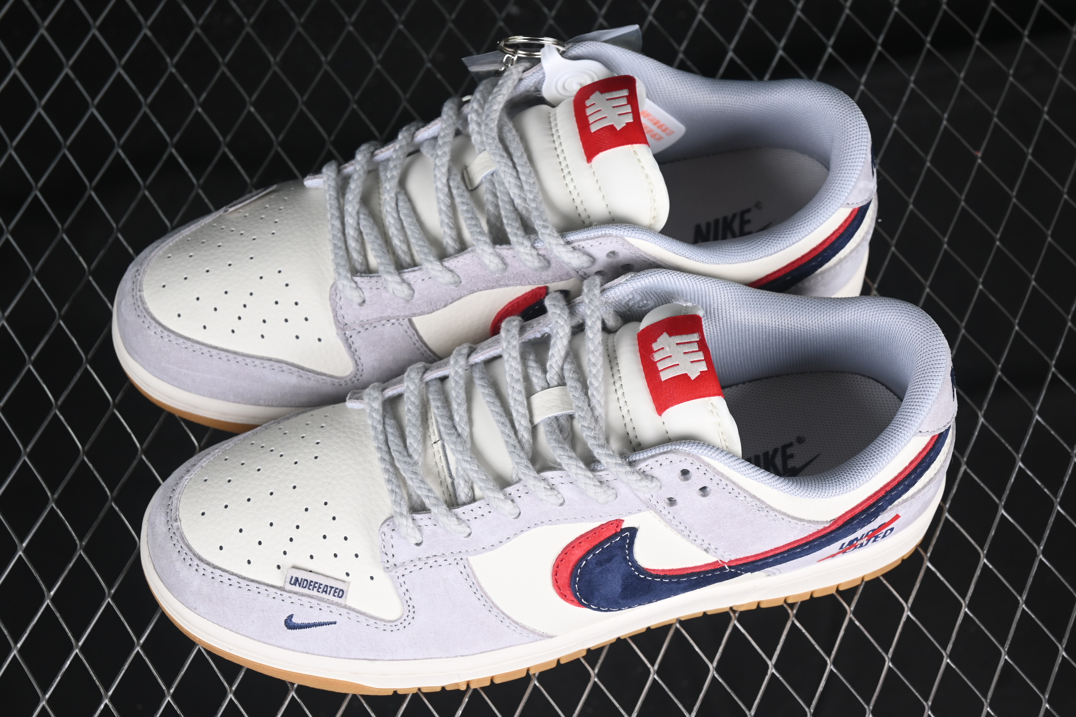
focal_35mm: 75
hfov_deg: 27.0
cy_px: 358
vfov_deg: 18.2
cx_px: 538
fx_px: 2241
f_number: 7.1
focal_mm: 50
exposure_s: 1/80
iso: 160
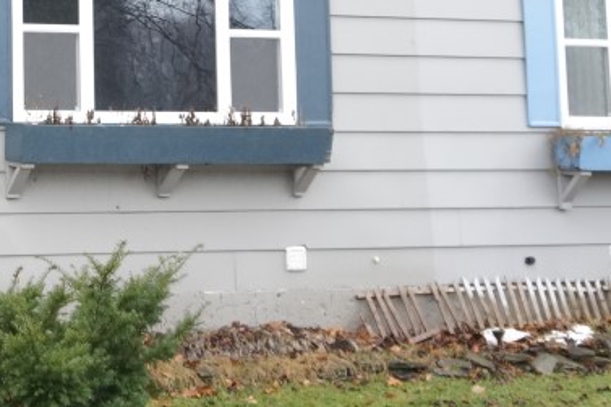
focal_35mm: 97
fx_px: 1638
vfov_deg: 13.8
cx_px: -269
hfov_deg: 18.9
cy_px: -81
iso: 800
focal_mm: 21
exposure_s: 1/160
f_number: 4
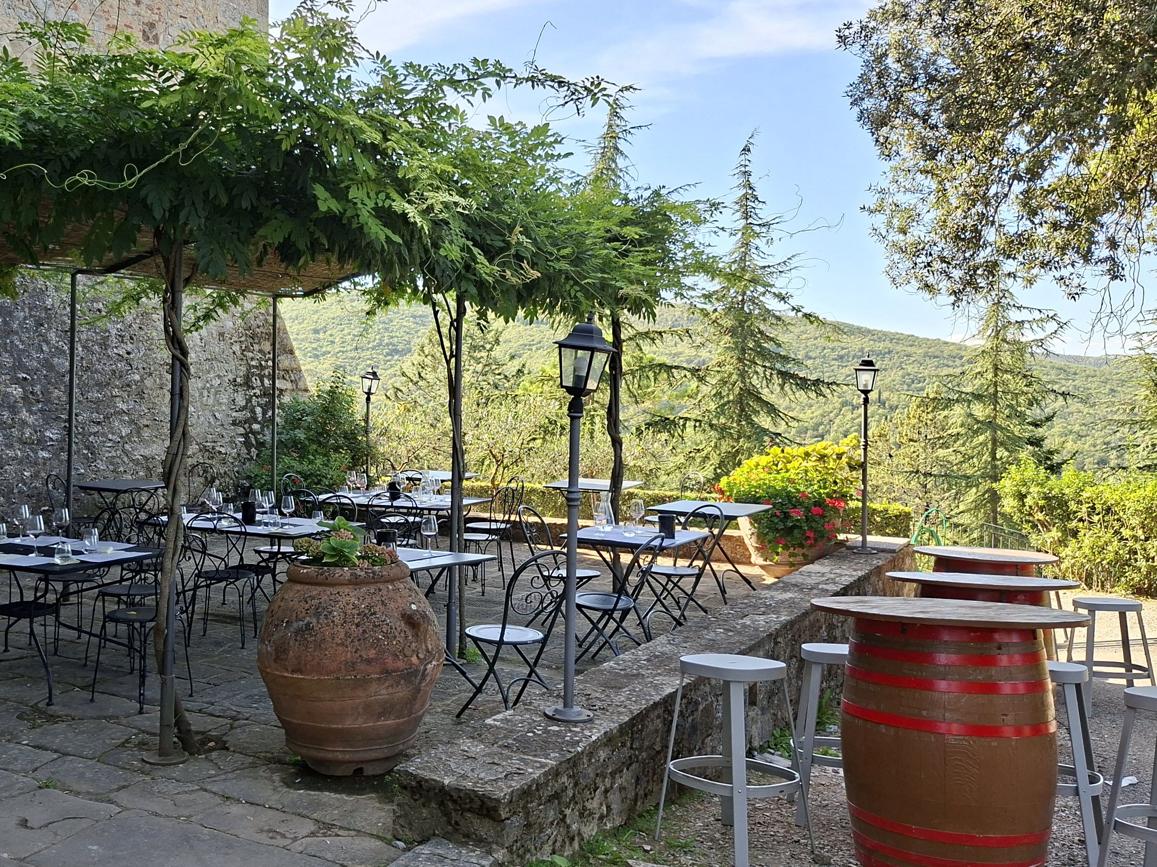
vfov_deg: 44.1
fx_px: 1070
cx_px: 367
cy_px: 459
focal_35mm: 32
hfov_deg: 55.4
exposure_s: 1/401
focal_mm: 5.54
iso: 50
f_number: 1.8
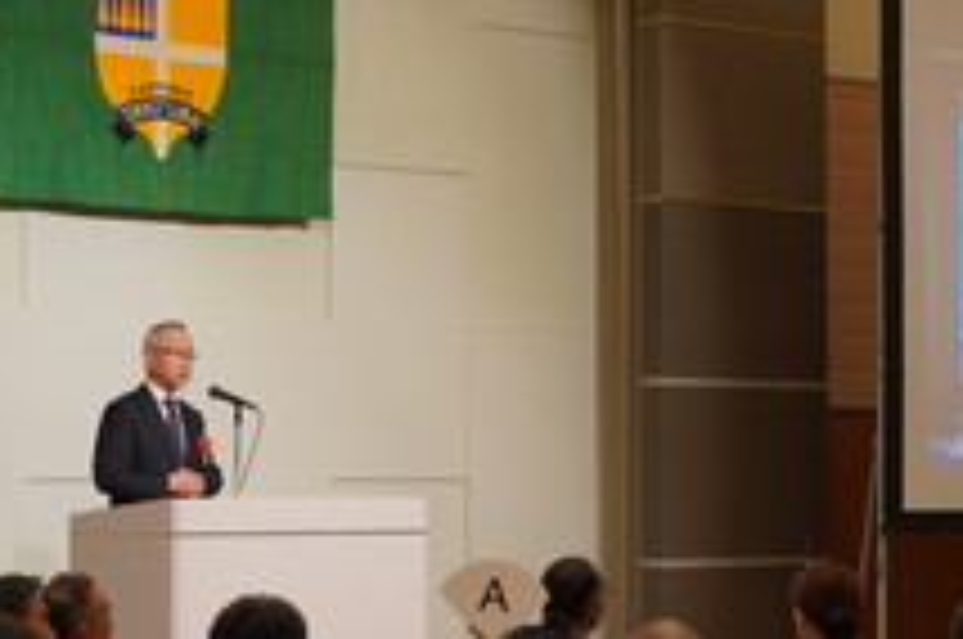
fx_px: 3152
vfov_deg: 11.6
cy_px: 248
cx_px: 536
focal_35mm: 118
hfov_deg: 17.4
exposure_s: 1/50
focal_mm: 42
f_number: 5.6
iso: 640
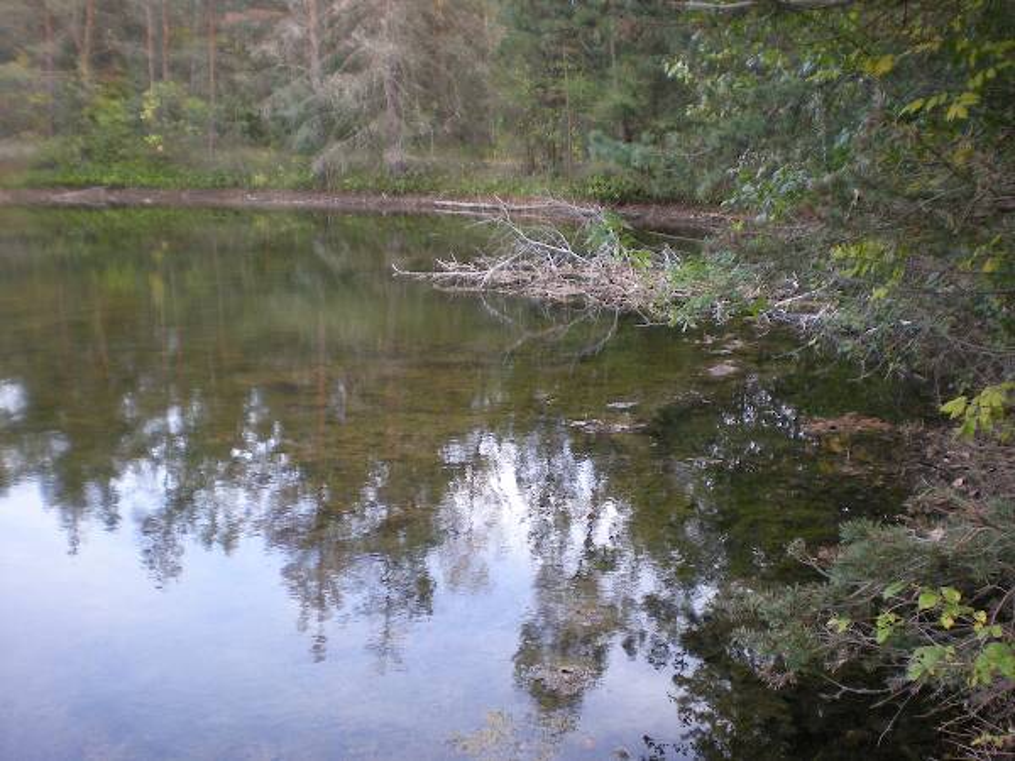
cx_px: 508
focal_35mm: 38
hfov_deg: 49.0
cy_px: 380
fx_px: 1114
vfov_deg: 37.7
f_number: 3.1
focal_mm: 6.3
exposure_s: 1/58.7
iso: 144
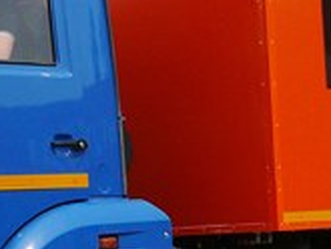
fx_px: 1301
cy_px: 239
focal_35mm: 136
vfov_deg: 10.8
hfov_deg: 14.5
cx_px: 169
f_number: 5
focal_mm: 5.2
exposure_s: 1/640
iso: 80
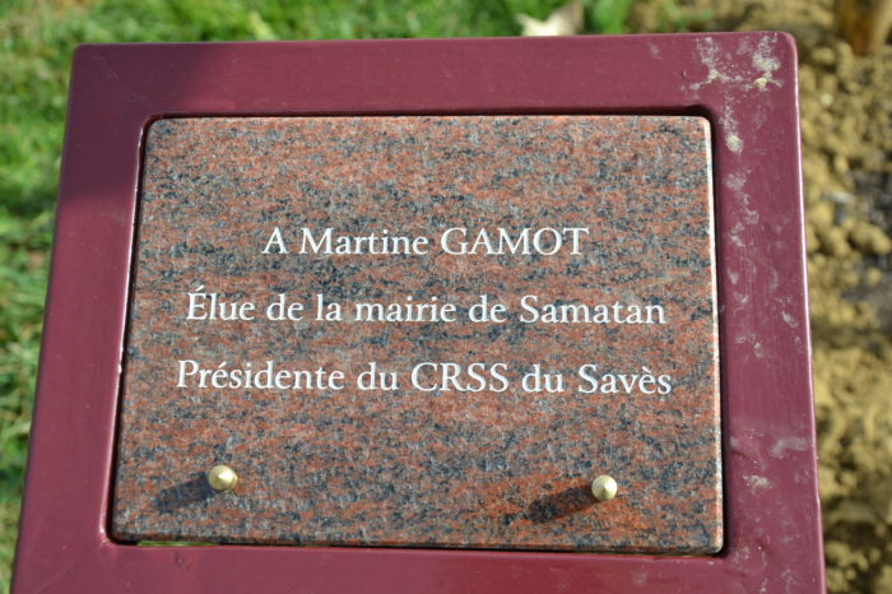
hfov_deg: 37.9
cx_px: 446
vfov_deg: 25.7
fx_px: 1300
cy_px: 297
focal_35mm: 52
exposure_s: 1/160
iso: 100
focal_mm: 35
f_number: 6.3
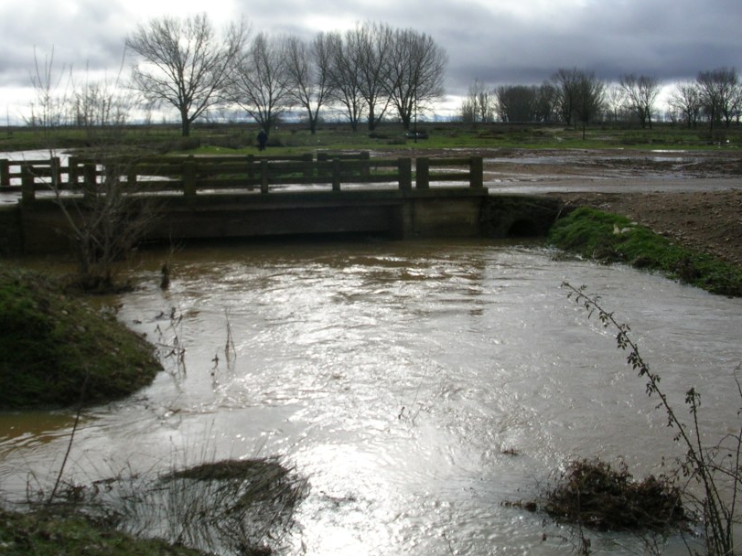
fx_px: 1029
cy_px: 217
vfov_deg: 30.2
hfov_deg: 39.5
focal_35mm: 48
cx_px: 303
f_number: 5.6
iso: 50
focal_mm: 5.8
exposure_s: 1/375
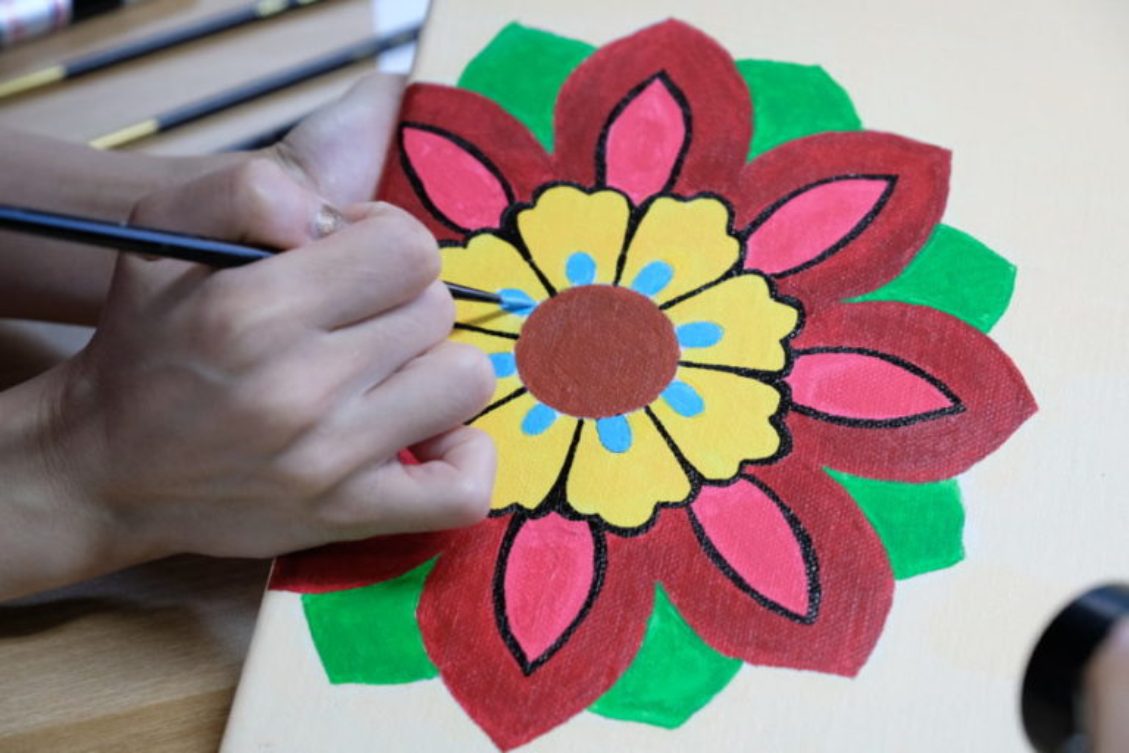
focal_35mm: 83
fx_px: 2603
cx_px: 564
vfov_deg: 16.5
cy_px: 376
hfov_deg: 24.5
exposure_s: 1/125
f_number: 4
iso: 1600
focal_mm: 55
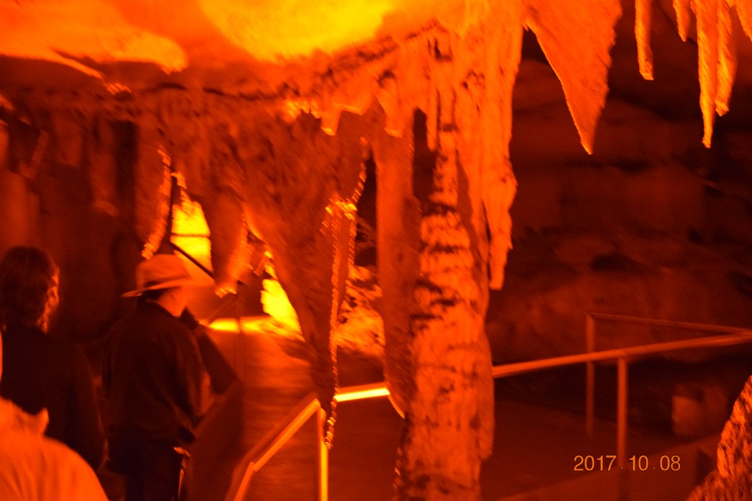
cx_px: 376
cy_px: 250
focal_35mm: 48
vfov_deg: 28.1
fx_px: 1002
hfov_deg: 41.1
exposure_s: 1/8
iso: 6400
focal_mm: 32
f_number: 4.5
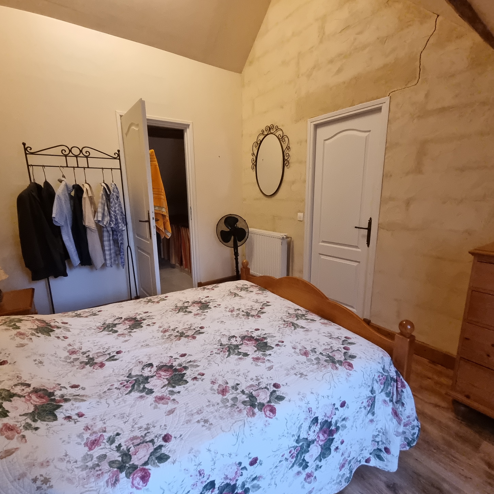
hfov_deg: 87.4
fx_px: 258
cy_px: 250
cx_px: 240
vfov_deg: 87.4
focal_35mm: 16
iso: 320
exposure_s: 1/33
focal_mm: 2.2
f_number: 2.2
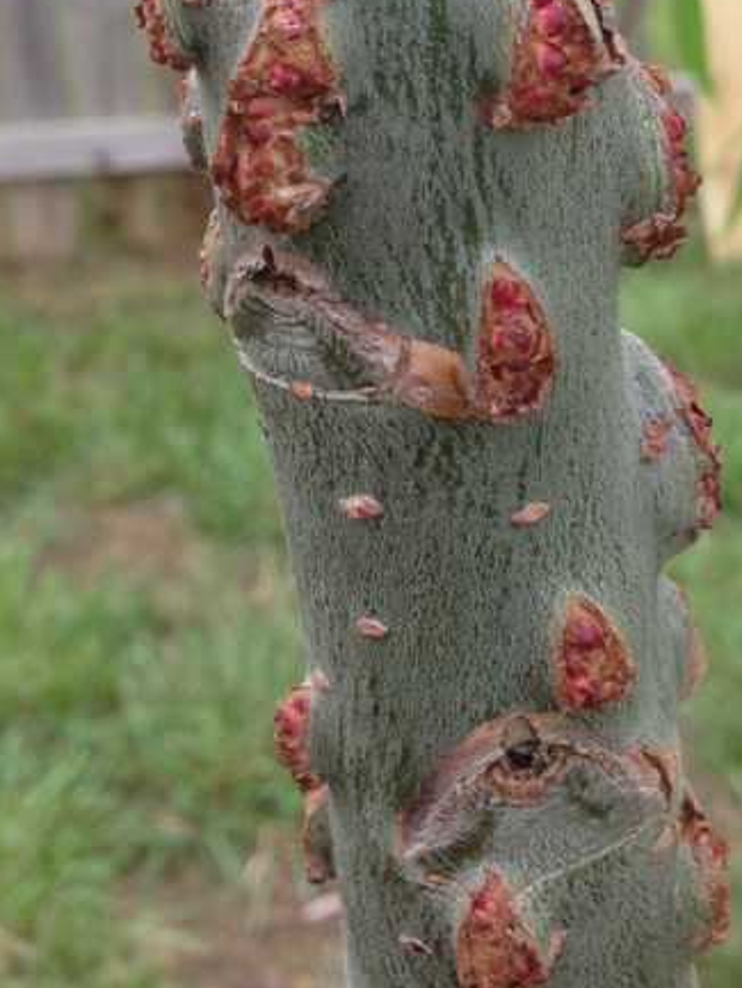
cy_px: 189
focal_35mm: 61
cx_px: 484
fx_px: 1743
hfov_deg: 23.9
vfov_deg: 30.8
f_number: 2.4
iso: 50
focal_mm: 4.13
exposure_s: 1/310
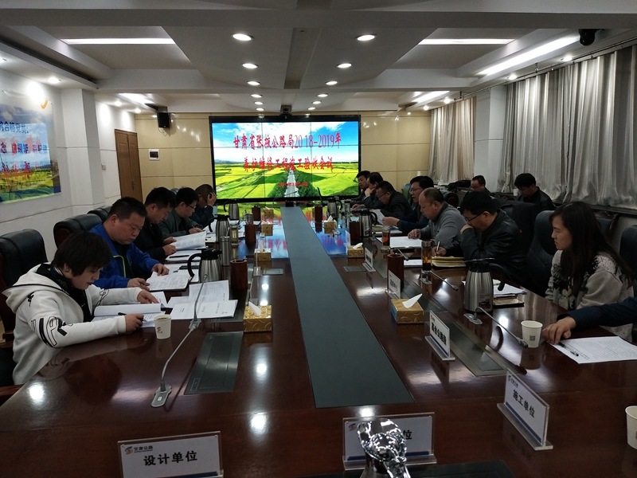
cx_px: 318
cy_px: 239
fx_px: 478
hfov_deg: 67.3
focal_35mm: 26
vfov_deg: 53.1
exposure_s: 1/50
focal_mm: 3.88
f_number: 2
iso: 125
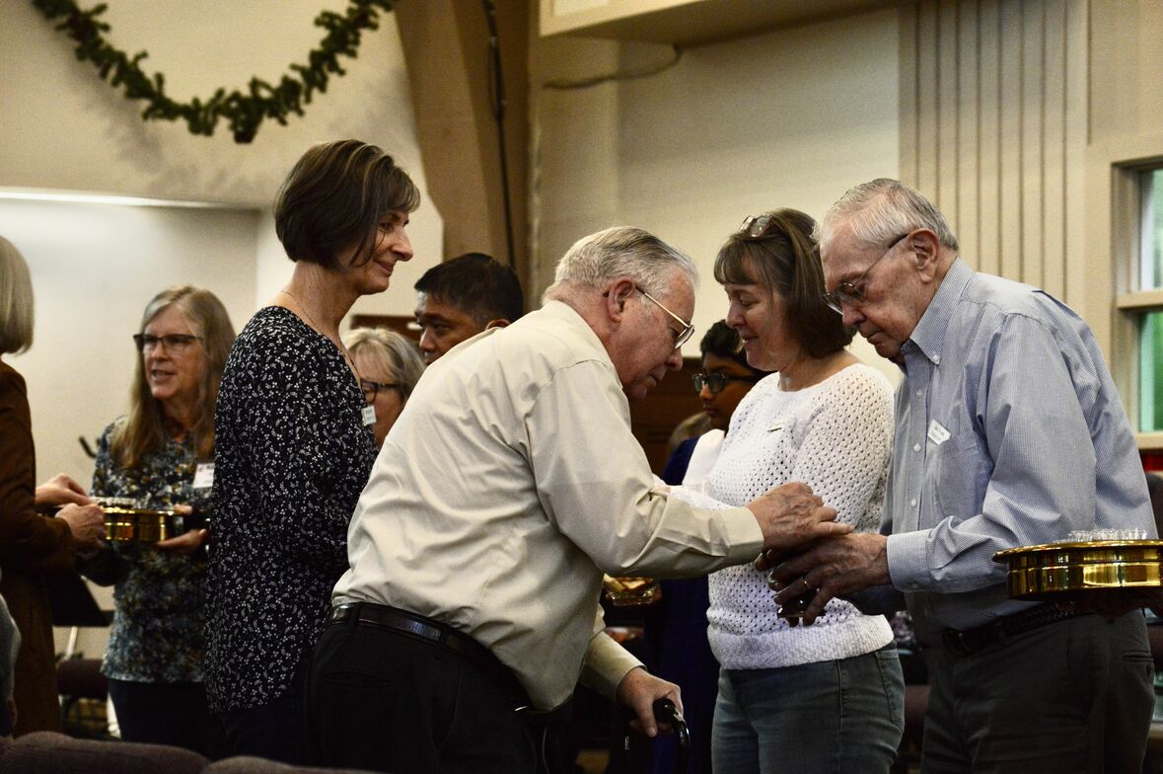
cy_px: 387
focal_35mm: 123
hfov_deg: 16.7
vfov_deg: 11.1
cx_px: 582
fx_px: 3970
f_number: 5.6
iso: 800
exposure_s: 1/125
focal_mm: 82
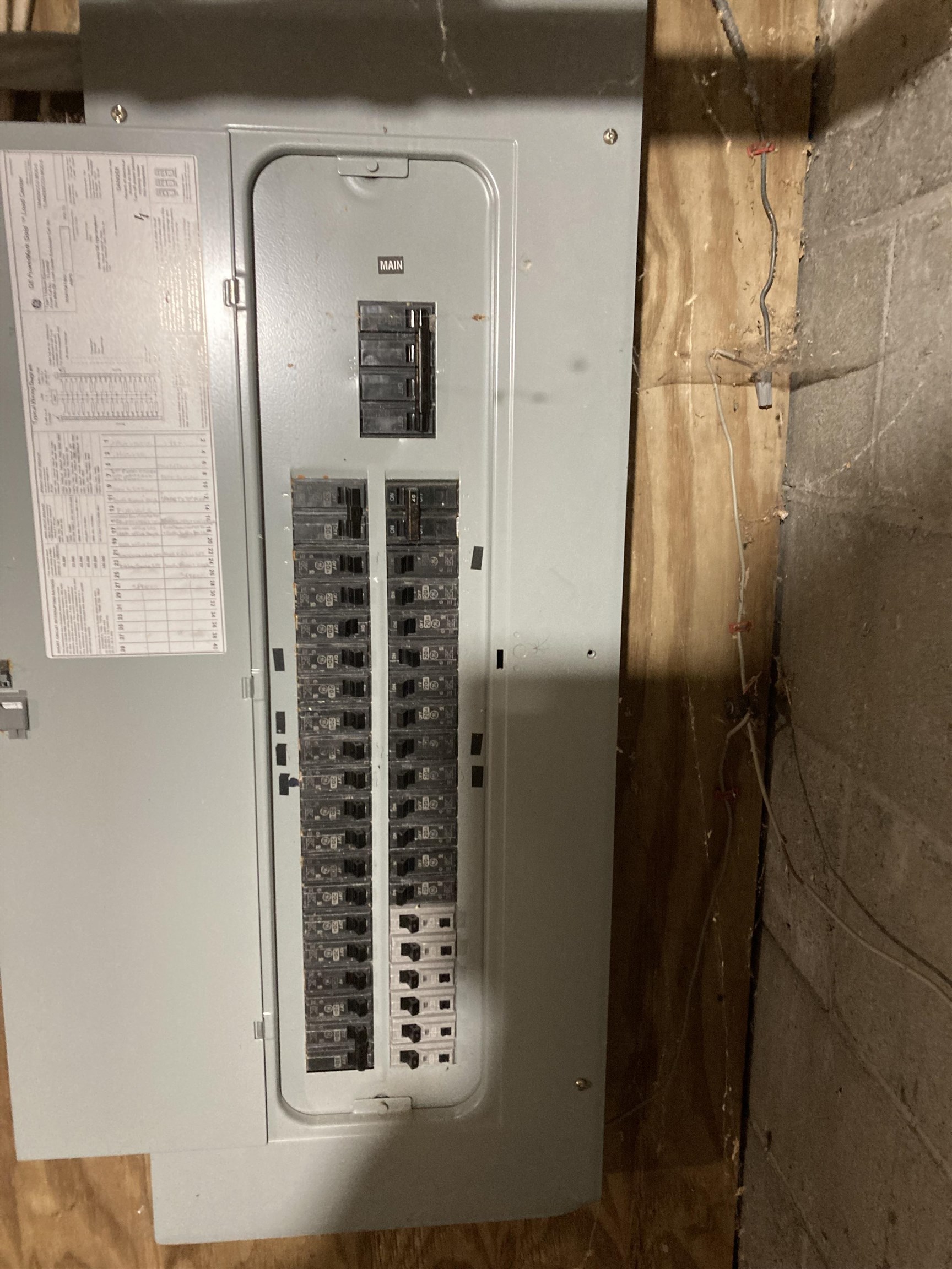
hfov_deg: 49.7
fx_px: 1027
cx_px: 476
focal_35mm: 28
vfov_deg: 63.4
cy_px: 634
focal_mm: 3.99
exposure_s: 1/30
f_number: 1.8
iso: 320
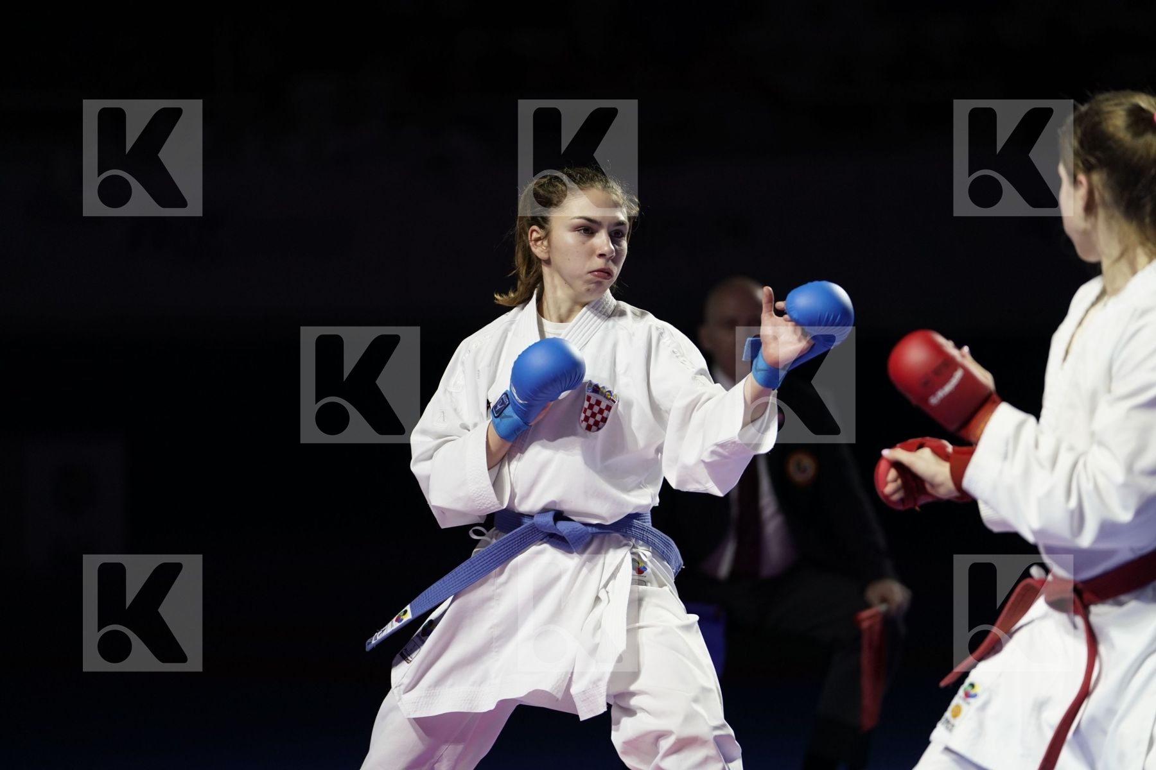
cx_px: 578
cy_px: 385
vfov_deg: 8.1
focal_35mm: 170
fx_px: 5458
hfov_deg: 12.1
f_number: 2.8
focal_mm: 170
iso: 1600
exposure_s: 1/1000
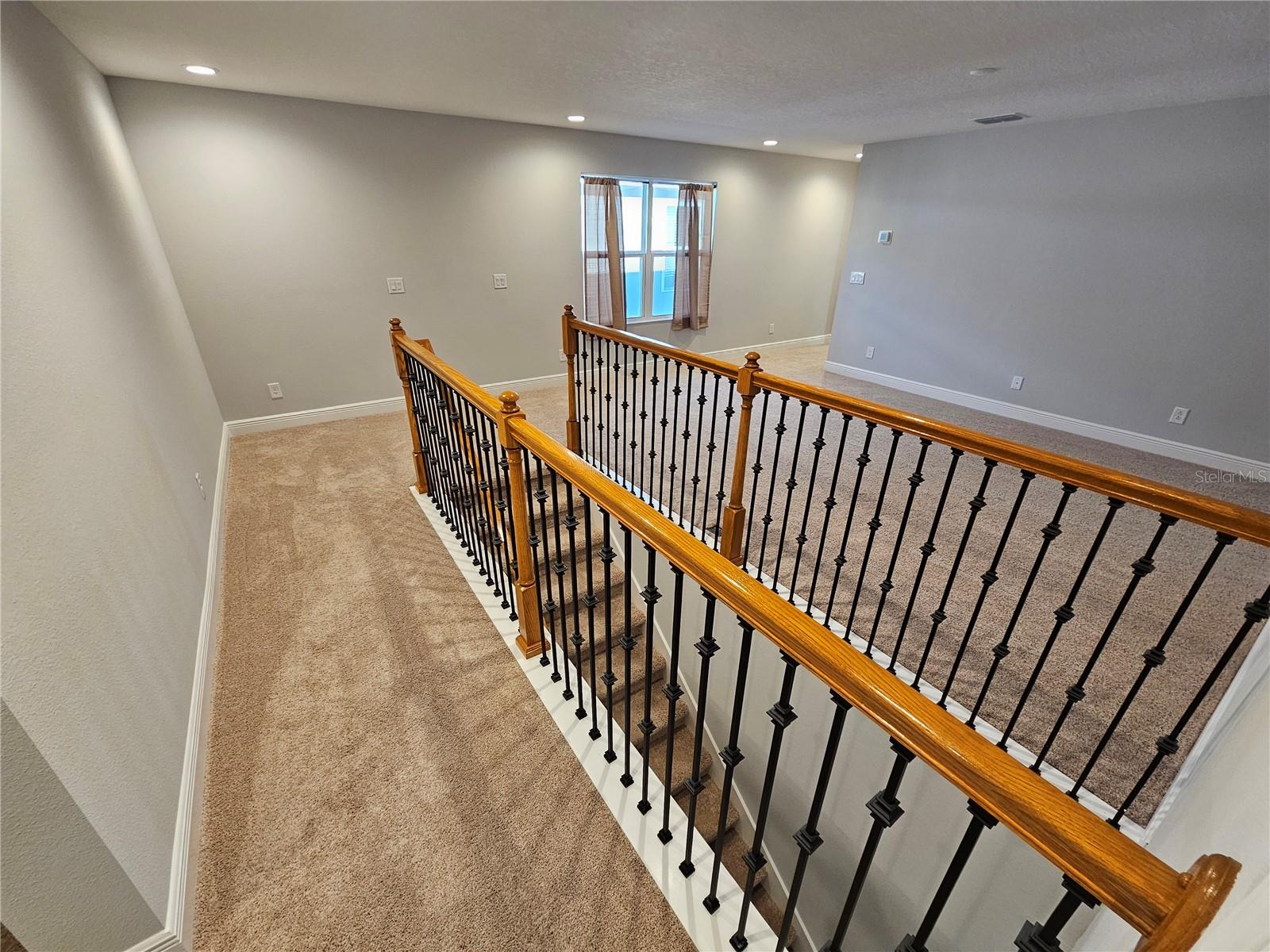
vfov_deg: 89.9
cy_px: 476
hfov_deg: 106.2
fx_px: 477
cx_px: 635
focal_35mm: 13
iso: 125
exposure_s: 1/60
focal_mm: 2.2
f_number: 2.2
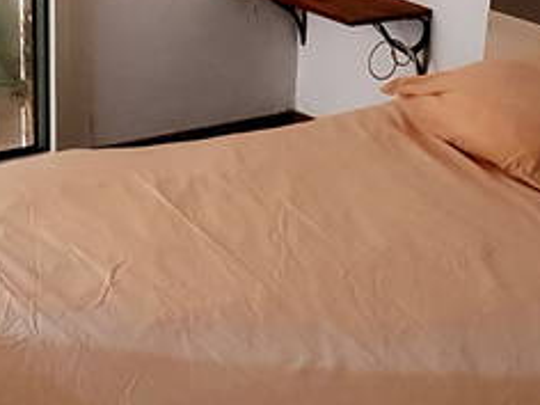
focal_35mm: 87
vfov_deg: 16.7
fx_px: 1357
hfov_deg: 22.4
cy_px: 41
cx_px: 160
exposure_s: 1/25
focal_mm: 4.2
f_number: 1.7
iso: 250
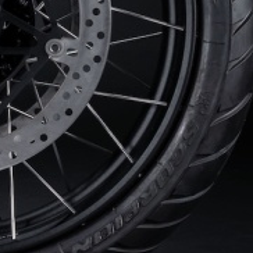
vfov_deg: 8.8
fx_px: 1637
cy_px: 10
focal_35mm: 198
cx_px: -210
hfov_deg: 8.5
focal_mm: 53
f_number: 11
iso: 100
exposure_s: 1/160
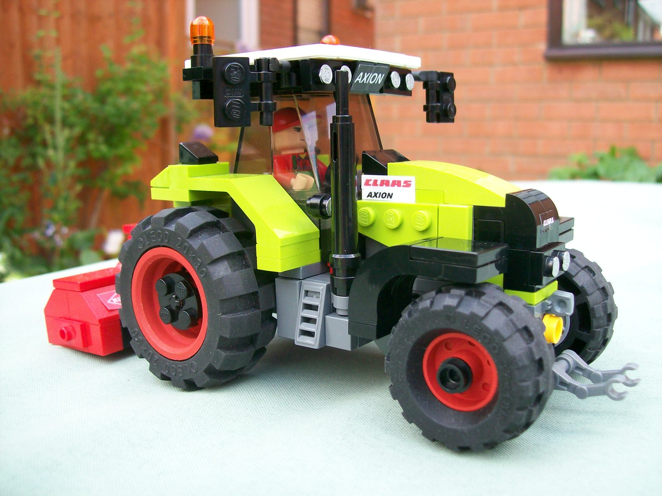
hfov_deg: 51.4
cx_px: 331
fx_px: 688
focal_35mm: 36
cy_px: 248
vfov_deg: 39.7
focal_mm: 6
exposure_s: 1/161
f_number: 2.7
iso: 80
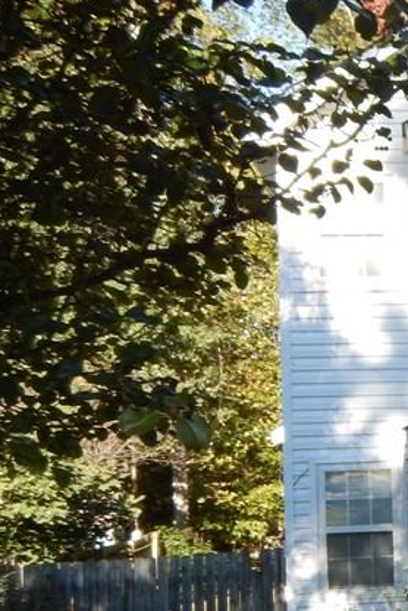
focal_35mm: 74
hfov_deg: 16.4
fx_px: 1258
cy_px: 418
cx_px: 652
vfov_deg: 27.1
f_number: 2.8
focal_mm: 5.1
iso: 125
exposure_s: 1/400
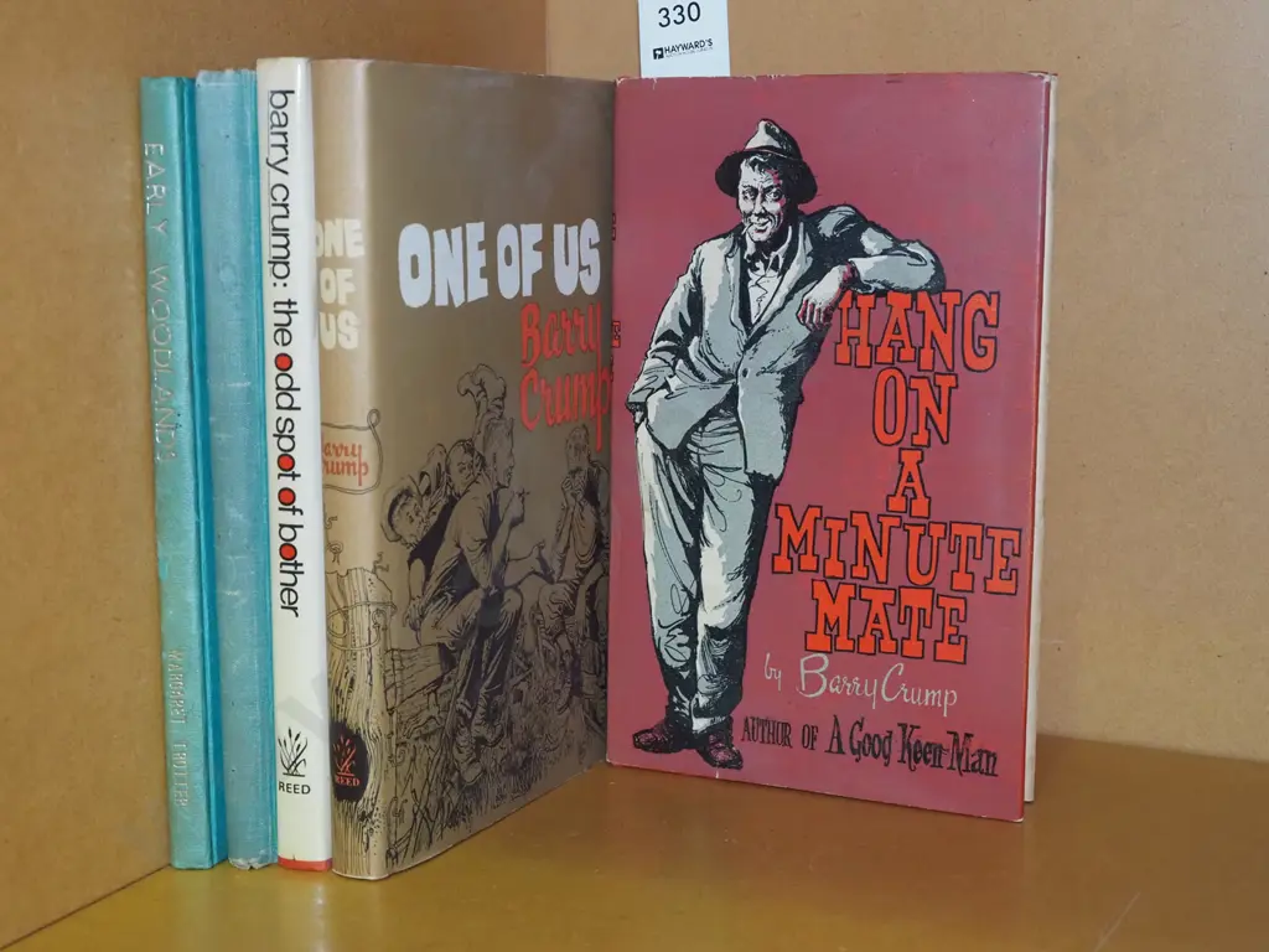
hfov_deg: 38.2
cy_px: 476
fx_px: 1833
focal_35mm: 50
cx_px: 634
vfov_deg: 29.1
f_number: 5.6
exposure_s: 1/160
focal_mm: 25
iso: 2500
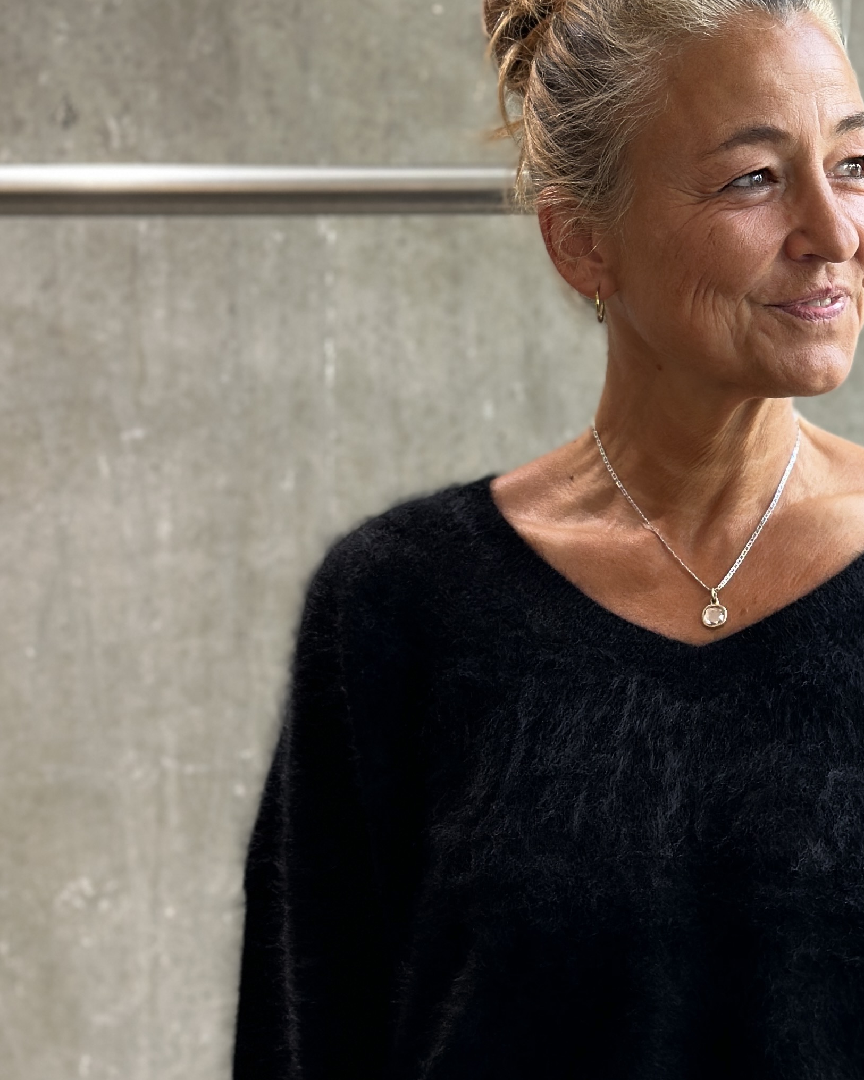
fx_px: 2972
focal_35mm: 93
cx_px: 650
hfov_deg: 16.5
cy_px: 730
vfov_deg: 20.5
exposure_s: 1/121
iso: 100
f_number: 1.78
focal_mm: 6.86
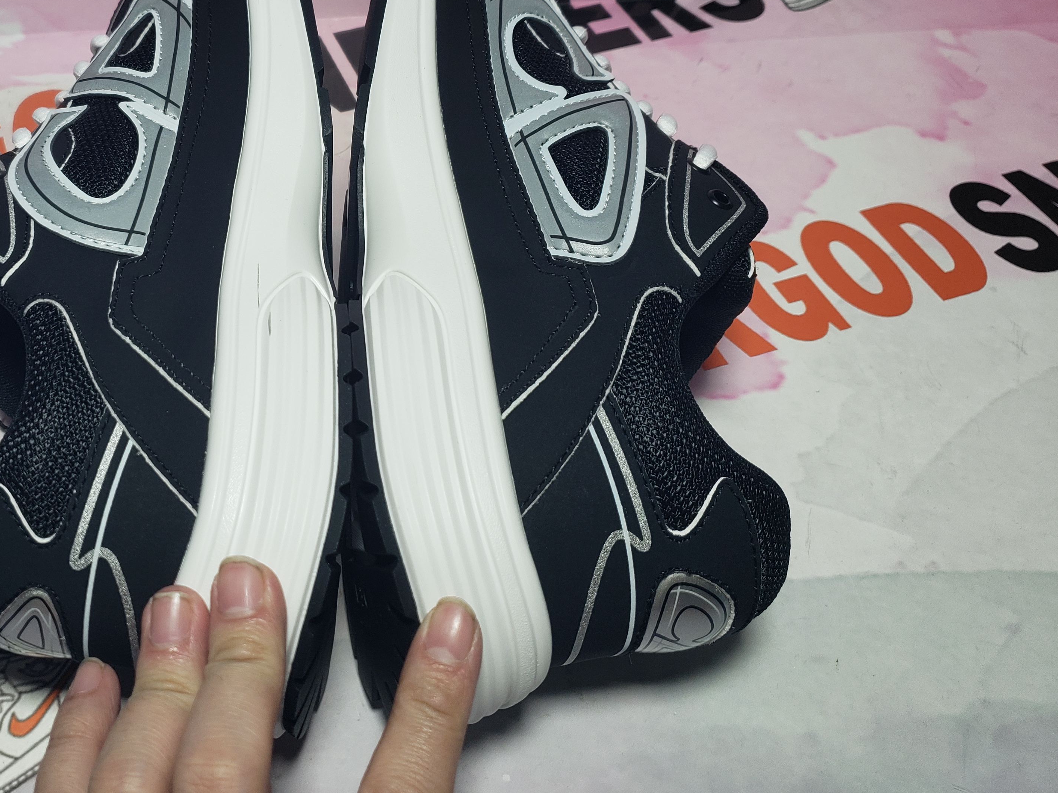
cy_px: 237
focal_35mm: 37
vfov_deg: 38.0
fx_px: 1131
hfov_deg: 48.9
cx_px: 315
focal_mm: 4.3
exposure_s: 1/644
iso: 50
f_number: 1.5
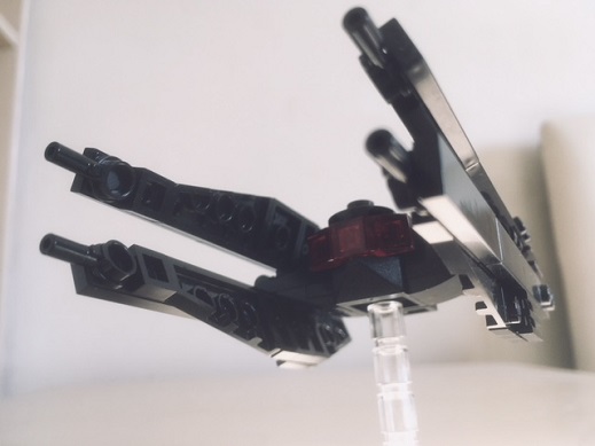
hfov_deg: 61.7
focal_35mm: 29
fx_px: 498
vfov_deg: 48.2
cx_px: 298
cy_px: 223
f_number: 2.2
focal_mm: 4.15
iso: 25
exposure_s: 1/50
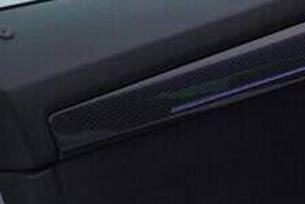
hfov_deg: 8.2
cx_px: 746
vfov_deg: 6.0
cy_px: 23
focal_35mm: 229
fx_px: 1941
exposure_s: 1/80
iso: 125
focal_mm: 24
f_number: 4
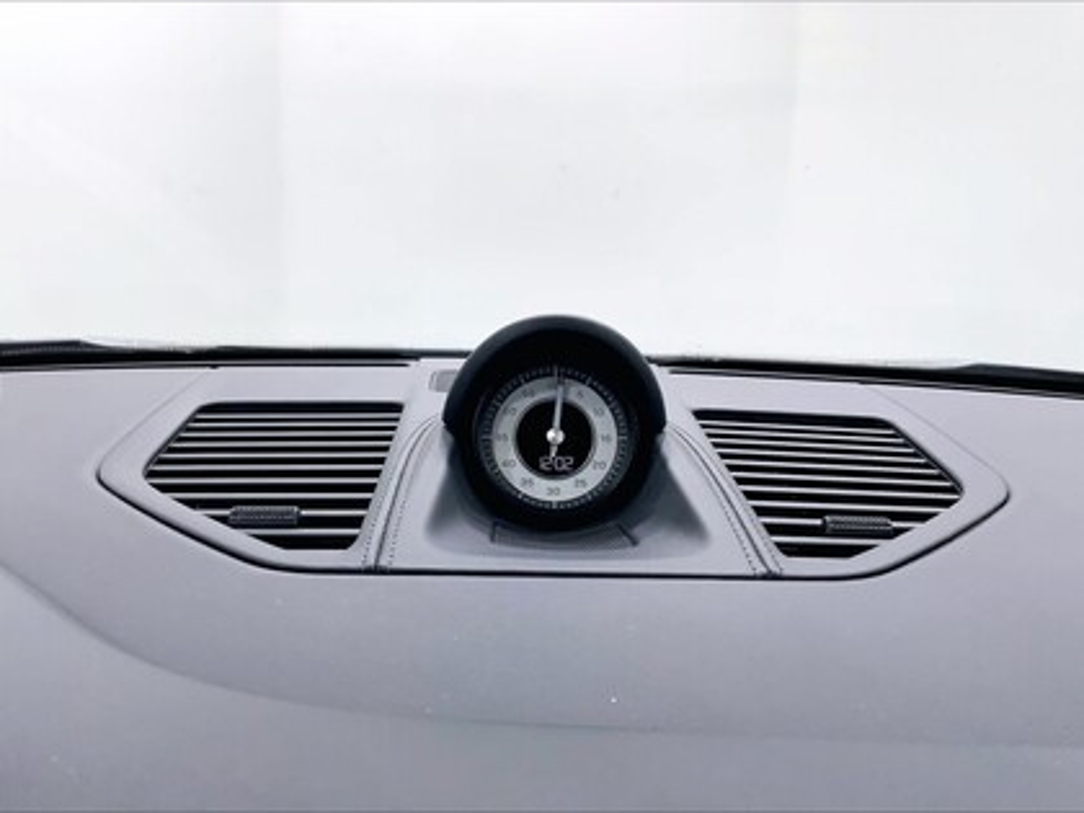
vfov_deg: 48.2
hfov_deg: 61.7
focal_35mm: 29
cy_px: 406
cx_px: 542
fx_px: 908
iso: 16
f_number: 1.8
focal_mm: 3
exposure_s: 1/131
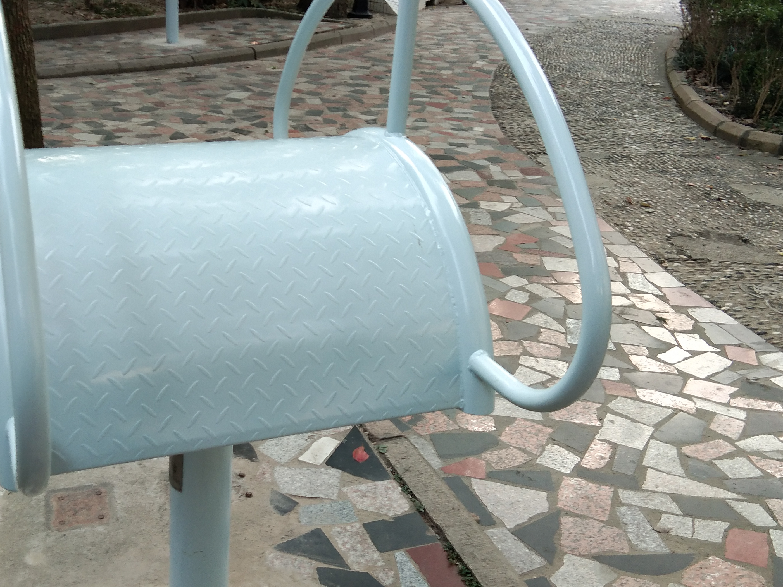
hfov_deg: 40.9
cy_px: 298
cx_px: 293
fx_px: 1041
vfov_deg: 31.5
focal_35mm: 46
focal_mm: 3.69
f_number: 2.2
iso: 100
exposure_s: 1/50
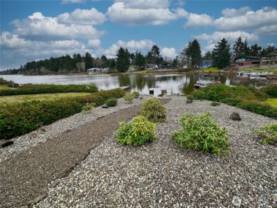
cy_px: 104
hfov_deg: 102.1
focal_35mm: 14
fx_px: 112
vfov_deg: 85.7
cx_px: 138
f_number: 2.2
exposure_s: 1/99
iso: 40
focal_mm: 2.22
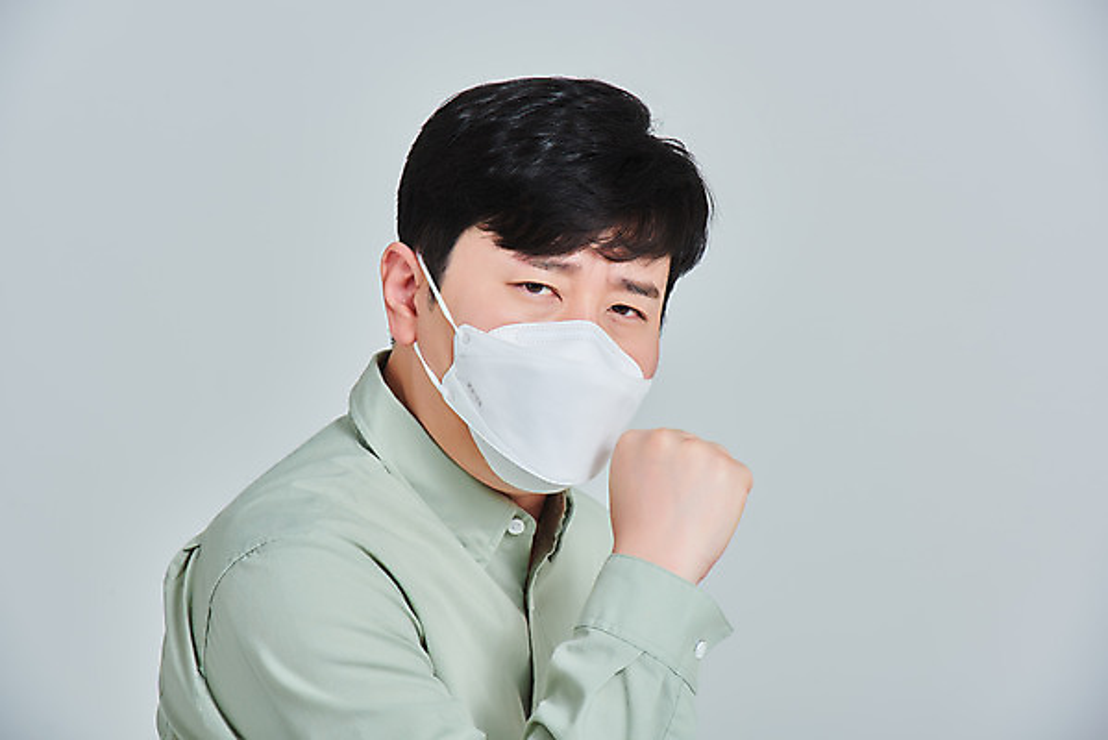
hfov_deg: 10.5
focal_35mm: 195
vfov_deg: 7.1
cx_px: 554
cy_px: 370
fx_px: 6004
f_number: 14
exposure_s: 1/125
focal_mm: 195
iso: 100
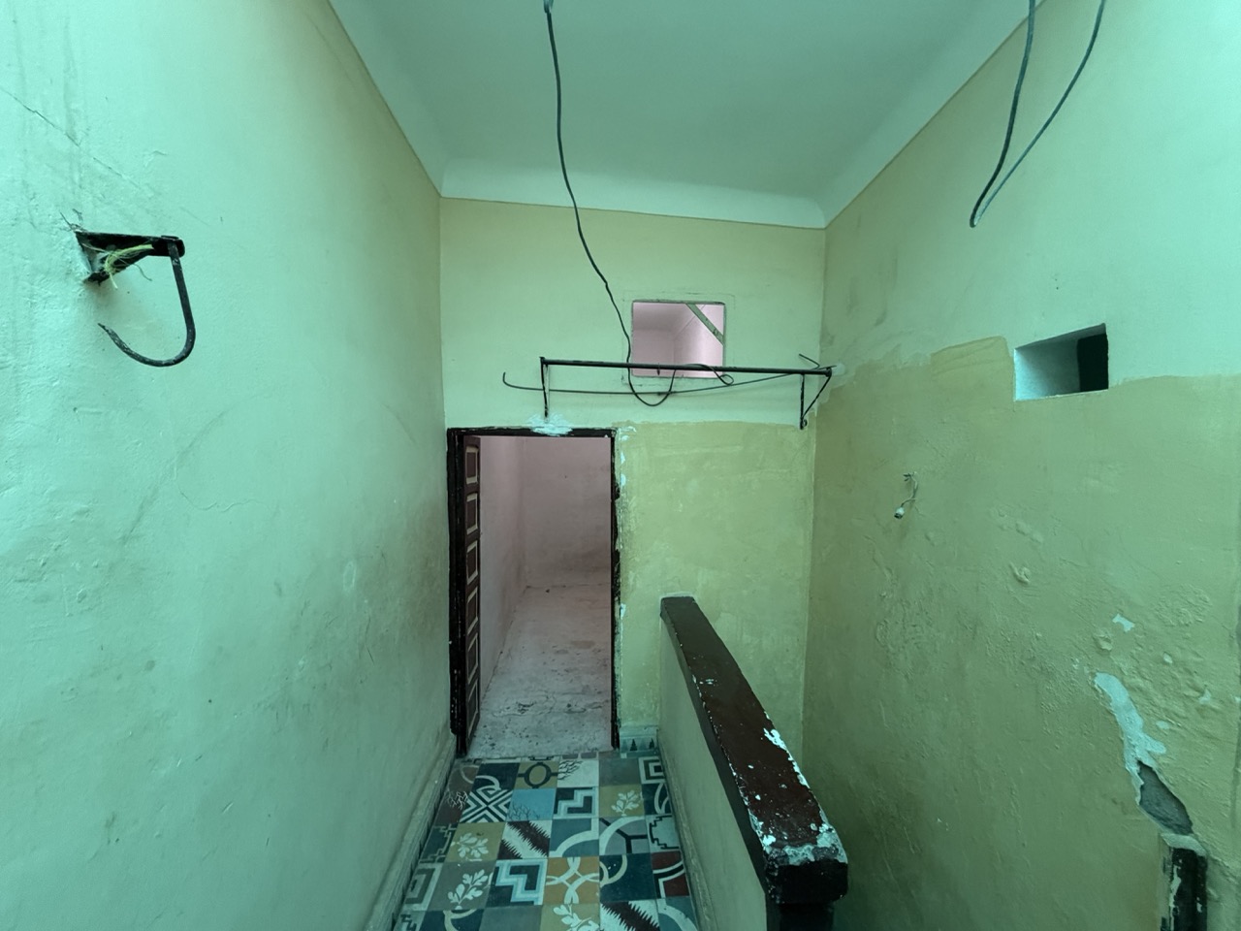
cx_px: 620
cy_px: 466
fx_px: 502
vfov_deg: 85.7
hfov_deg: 102.1
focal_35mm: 14
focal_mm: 2.22
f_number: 2.2
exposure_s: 1/100
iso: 320
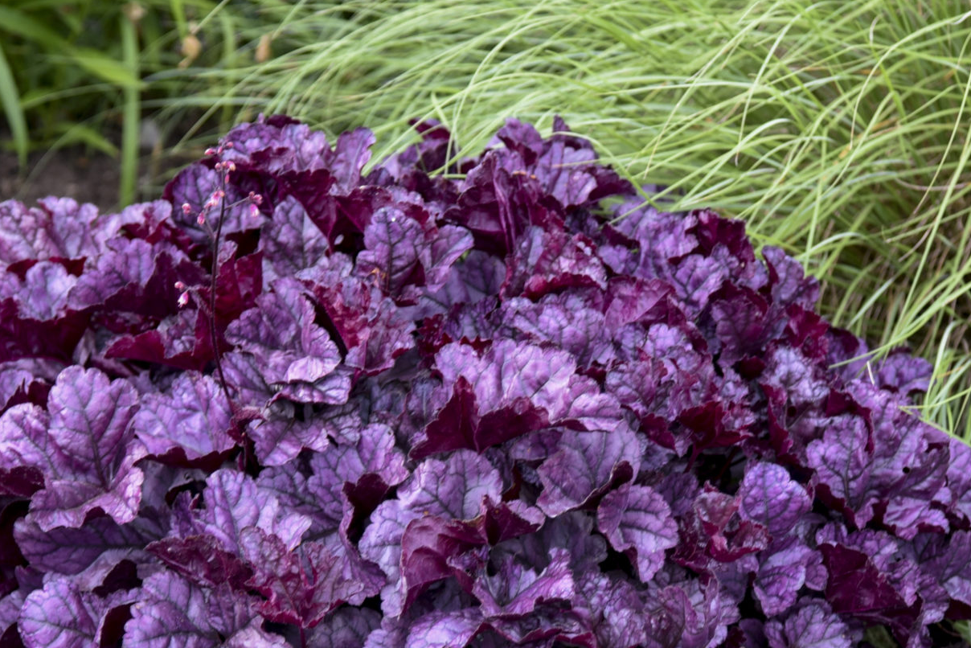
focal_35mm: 212
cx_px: 432
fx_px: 5719
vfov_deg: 6.5
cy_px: 537
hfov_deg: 9.7
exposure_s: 1/250
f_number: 4
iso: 400
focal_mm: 100
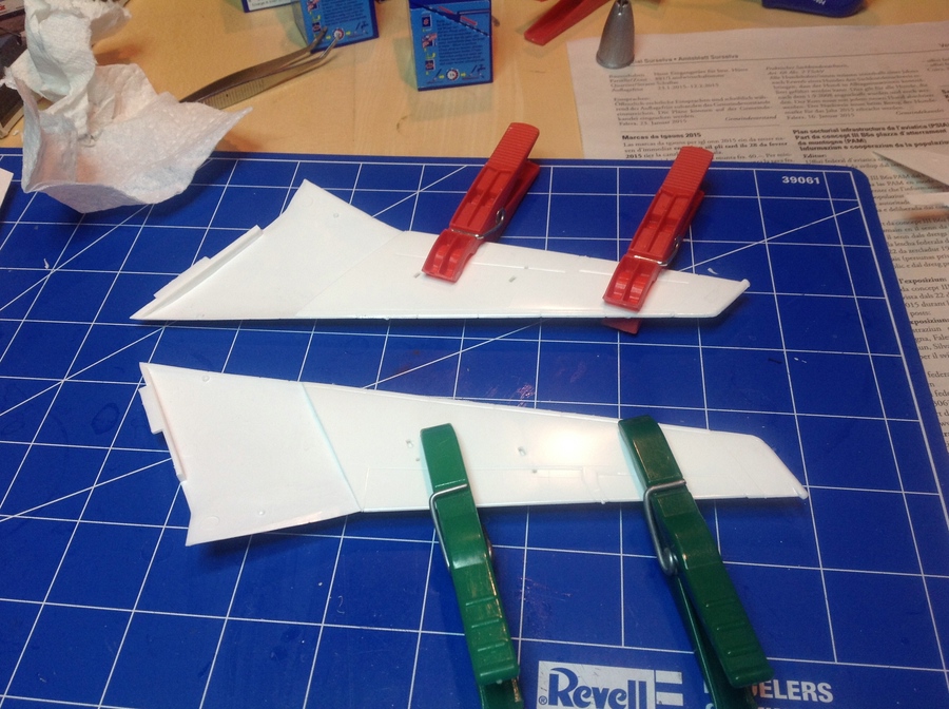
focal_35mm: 35
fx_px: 958
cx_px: 474
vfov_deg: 40.6
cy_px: 354
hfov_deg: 52.7
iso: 50
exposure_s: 1/33
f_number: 2.4
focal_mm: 4.28
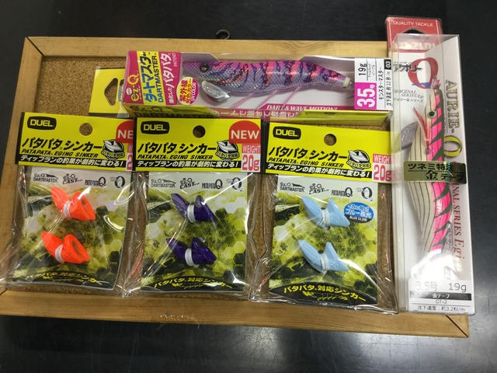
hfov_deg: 58.4
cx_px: 248
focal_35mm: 31
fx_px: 445
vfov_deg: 45.4
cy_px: 186
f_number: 2.4
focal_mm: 3.3
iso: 80
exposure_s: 1/33
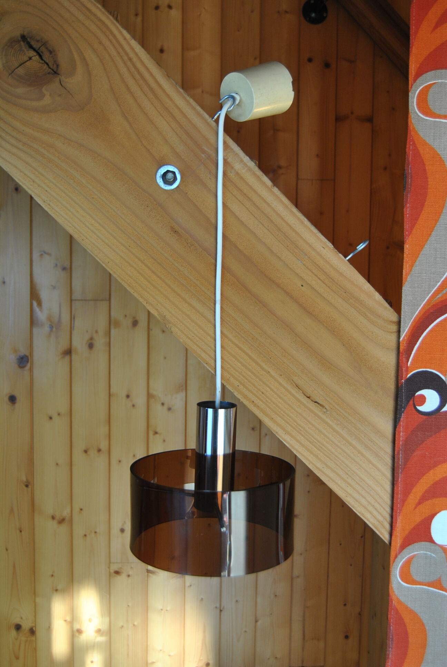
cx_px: 224
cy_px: 334
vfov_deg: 49.5
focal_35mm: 39
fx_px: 724
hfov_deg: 34.3
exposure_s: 1/50
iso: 200
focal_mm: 26
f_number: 4
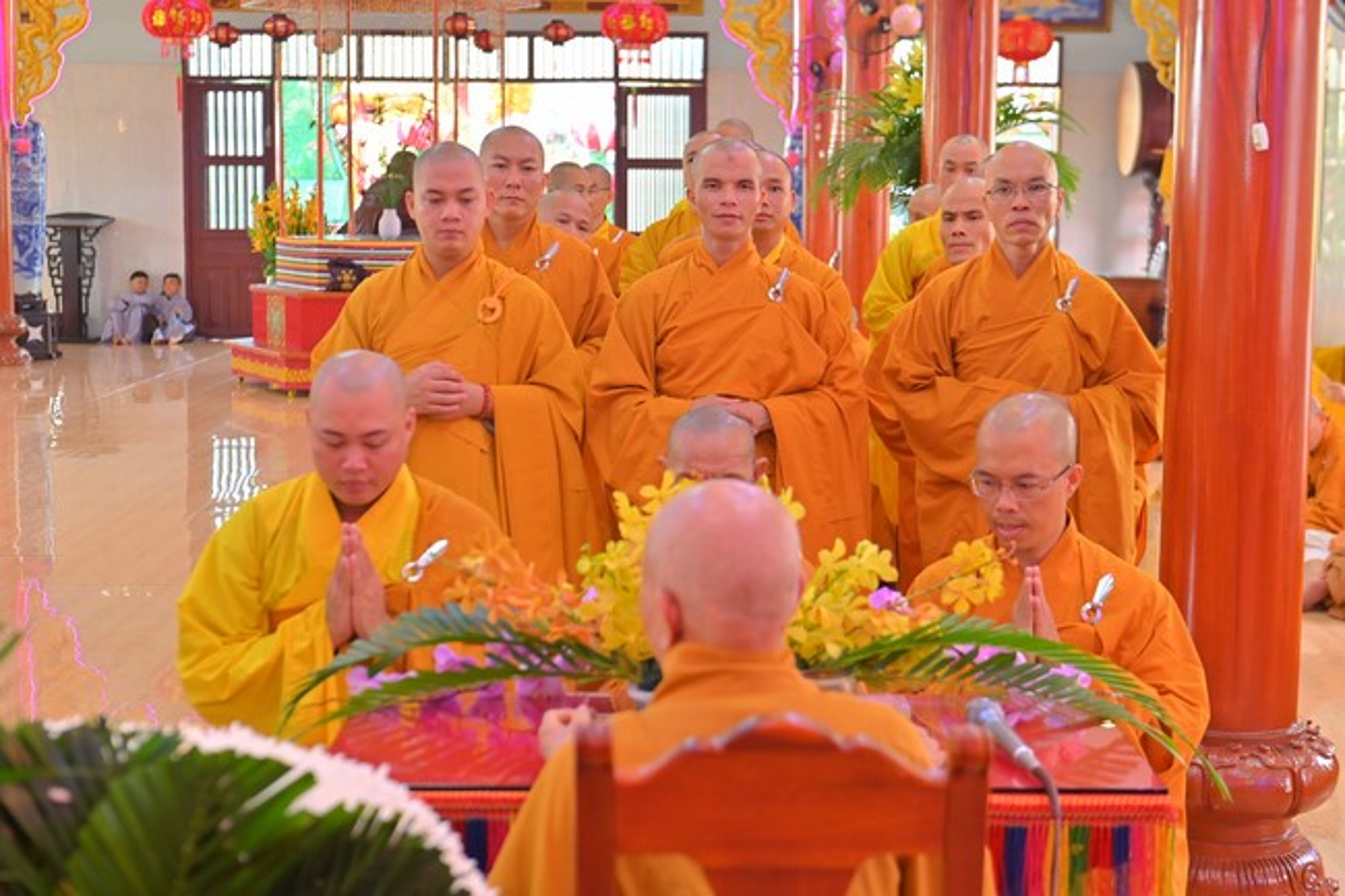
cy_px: 448
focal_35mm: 56
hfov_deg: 35.6
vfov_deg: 24.2
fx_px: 2092
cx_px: 672
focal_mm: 56
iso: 1000
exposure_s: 1/100
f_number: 3.5
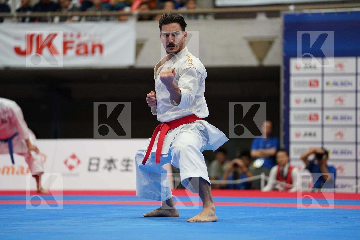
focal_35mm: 167
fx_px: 1670
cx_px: 180
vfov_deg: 8.2
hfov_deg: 12.3
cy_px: 120
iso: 1600
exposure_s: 1/500
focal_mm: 167
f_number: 2.8
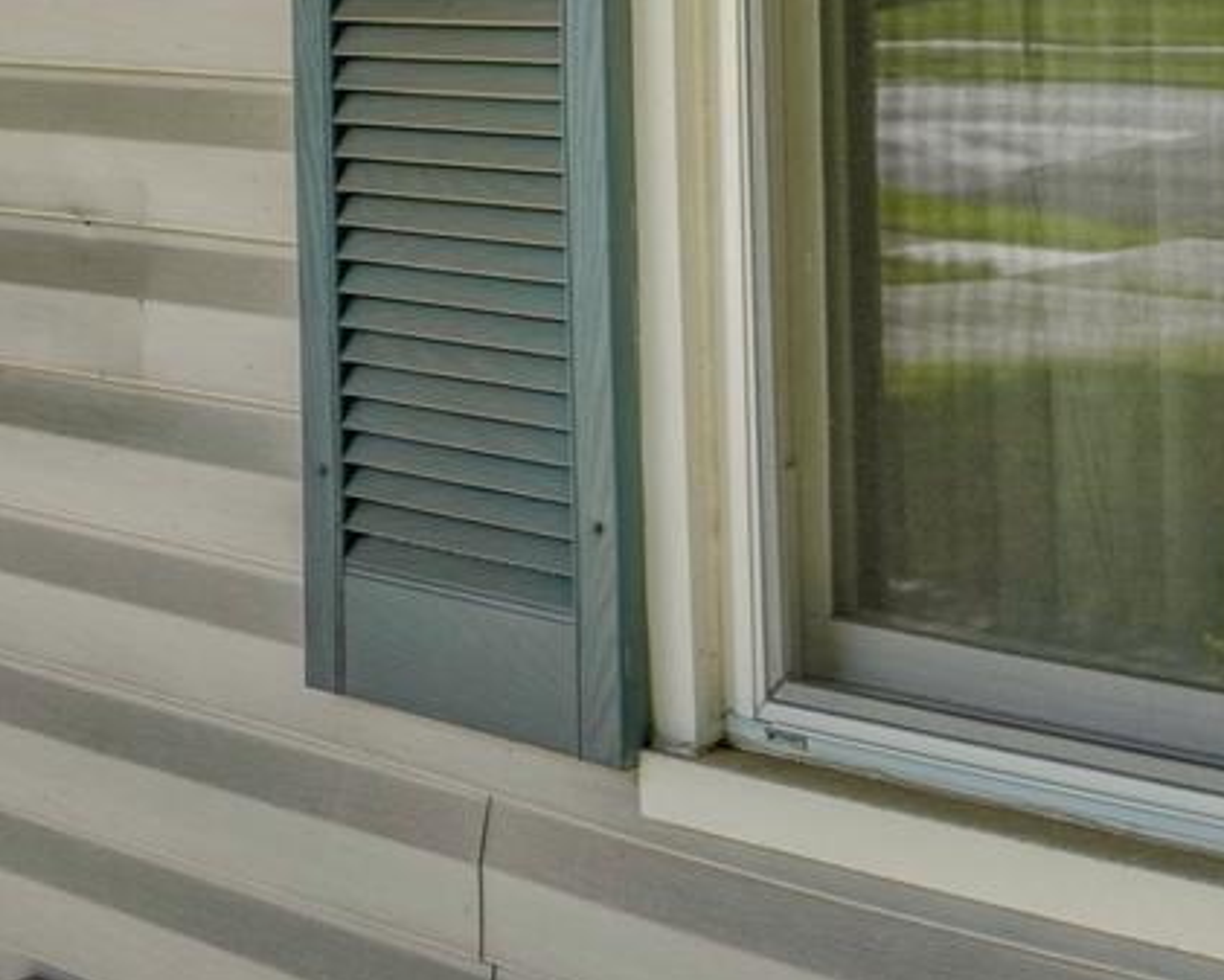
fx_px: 2645
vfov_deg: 19.9
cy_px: -134
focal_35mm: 73
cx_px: 1579
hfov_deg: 23.2
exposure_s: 1/1600
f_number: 7.1
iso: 640
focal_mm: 16
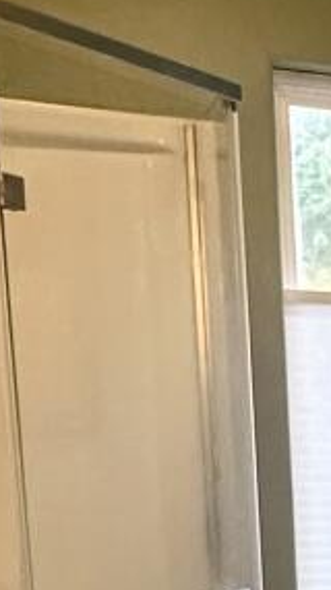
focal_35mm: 107
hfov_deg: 10.0
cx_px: 765
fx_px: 1672
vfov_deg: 18.1
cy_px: 847
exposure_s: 1/60
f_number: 2.2
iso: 200
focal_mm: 2.22
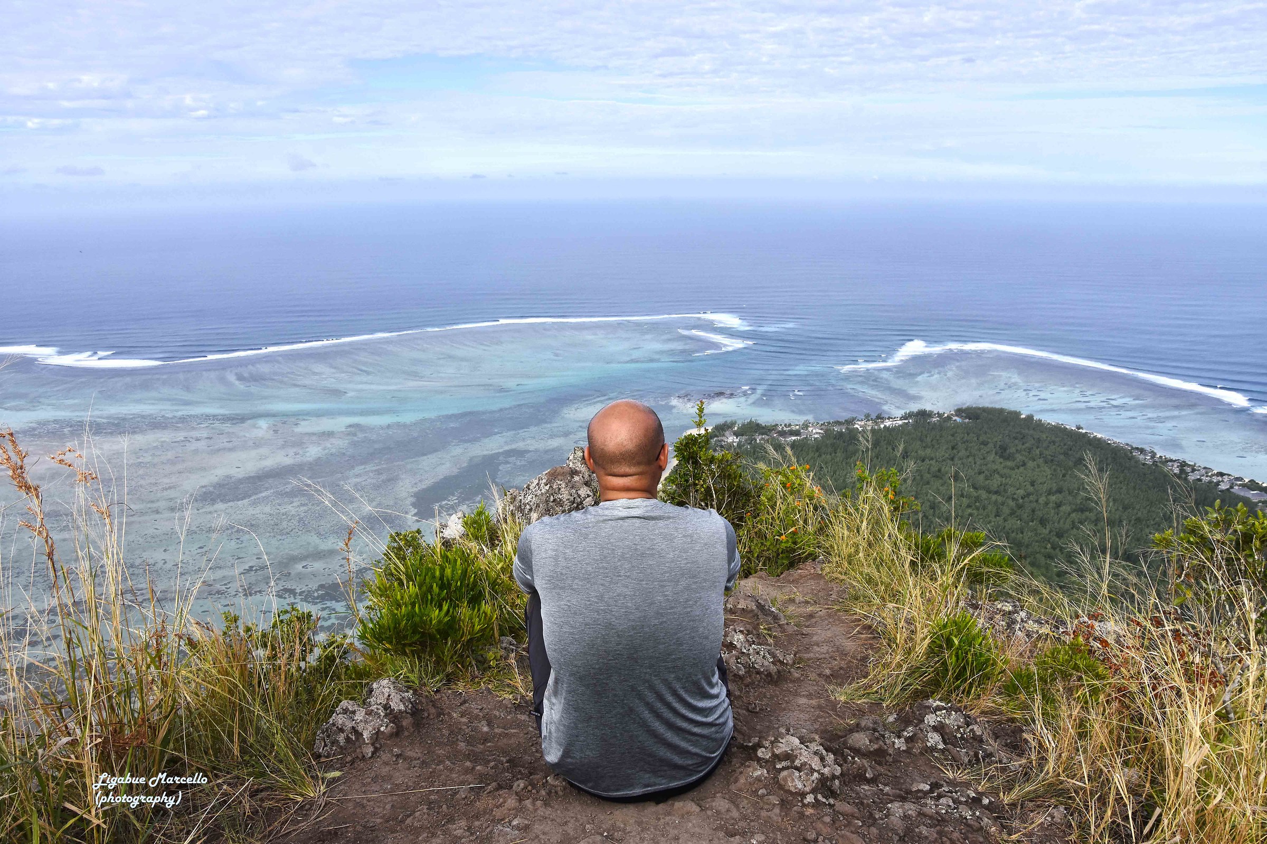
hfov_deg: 67.4
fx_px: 950
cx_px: 634
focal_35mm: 27
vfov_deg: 47.9
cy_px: 422
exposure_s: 1/500
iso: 400
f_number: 11
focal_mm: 18
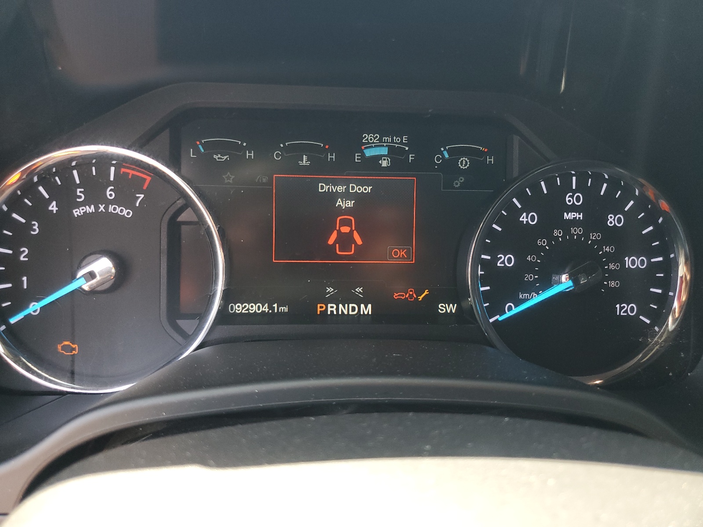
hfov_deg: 67.3
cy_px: 264
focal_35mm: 26
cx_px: 352
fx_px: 528
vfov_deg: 53.1
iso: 94
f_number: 1.5
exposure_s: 1/120
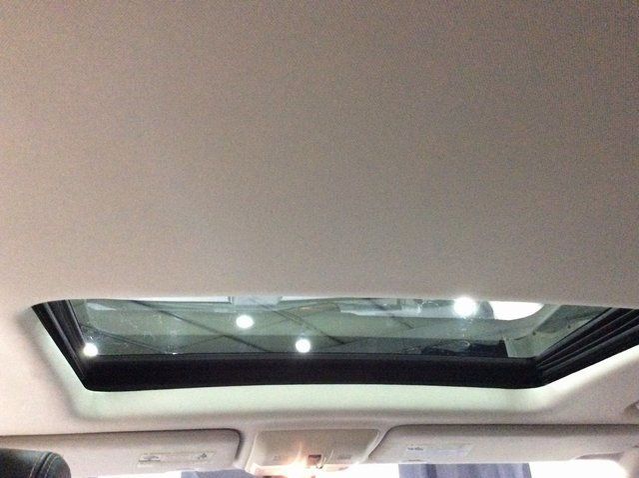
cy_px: 239
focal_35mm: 32
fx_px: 590
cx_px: 320
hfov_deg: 56.9
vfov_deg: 44.1
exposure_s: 1/15
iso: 500
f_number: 2.4
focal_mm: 3.3
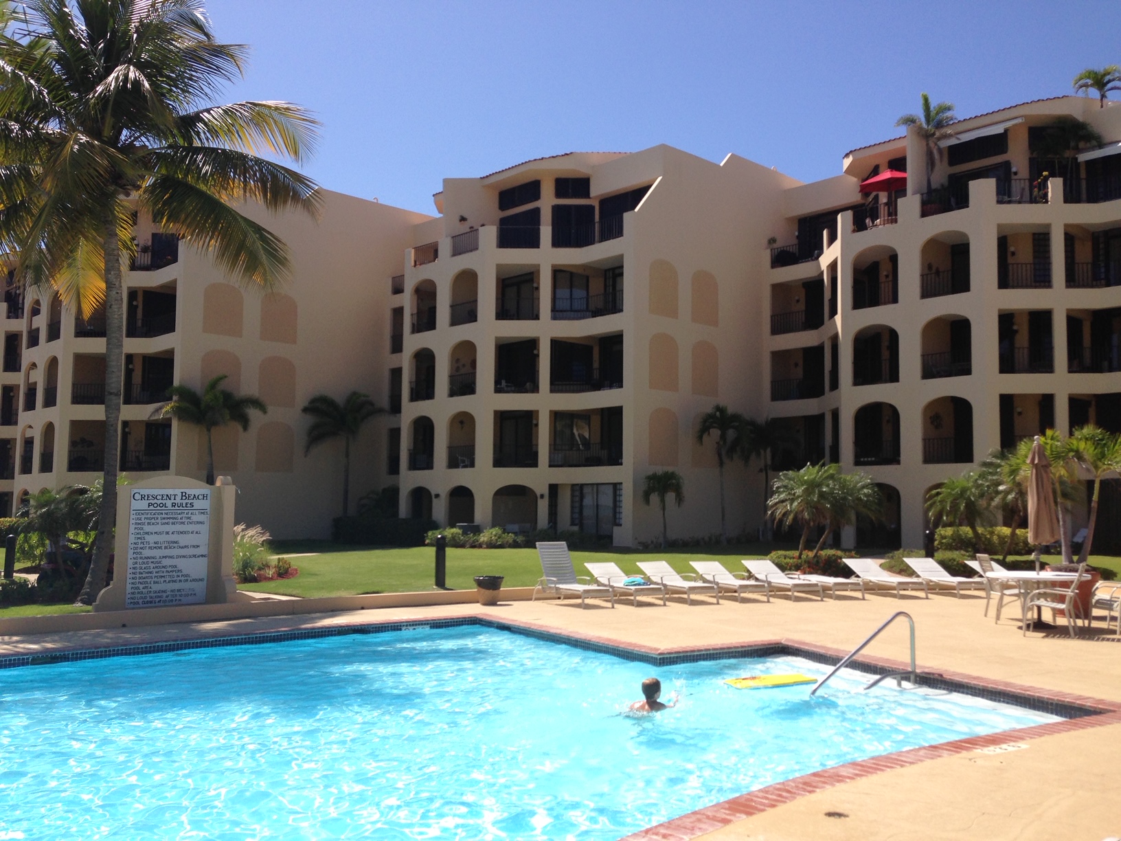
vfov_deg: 42.9
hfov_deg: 55.4
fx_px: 1069
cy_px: 420
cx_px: 560
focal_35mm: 33
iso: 50
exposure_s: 1/1938
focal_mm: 4.13
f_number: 2.4
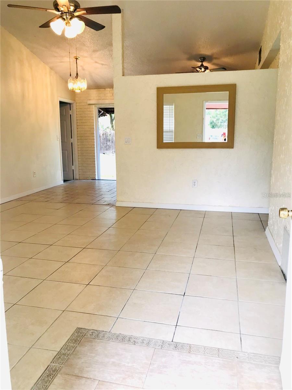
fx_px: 315
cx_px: 146
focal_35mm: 28
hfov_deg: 49.7
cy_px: 195
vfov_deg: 63.4
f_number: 1.8
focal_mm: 3.99
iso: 25
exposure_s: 1/60
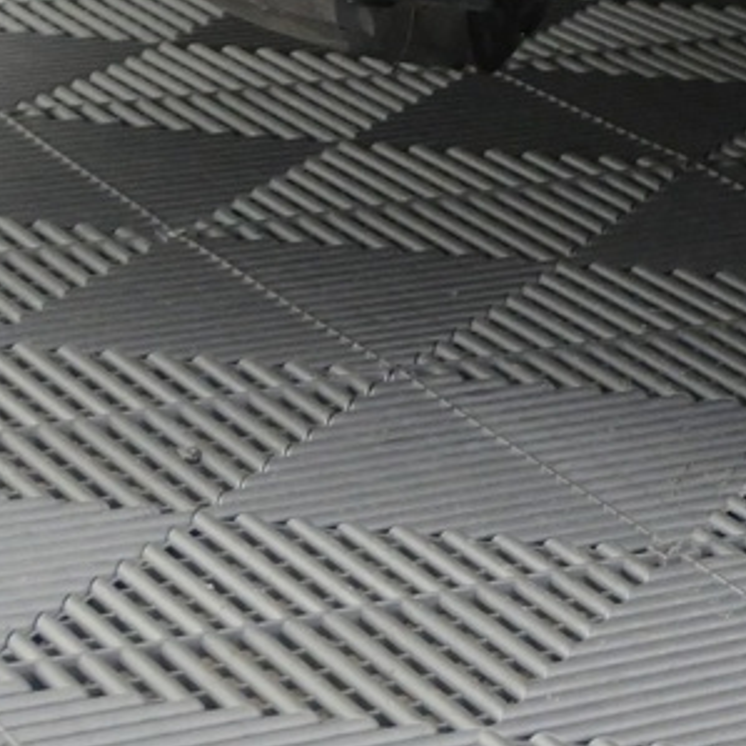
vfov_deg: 10.0
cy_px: -407
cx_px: 1702
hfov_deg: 9.4
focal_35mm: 169
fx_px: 4132
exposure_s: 1/100
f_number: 5
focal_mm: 24.5
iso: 2500
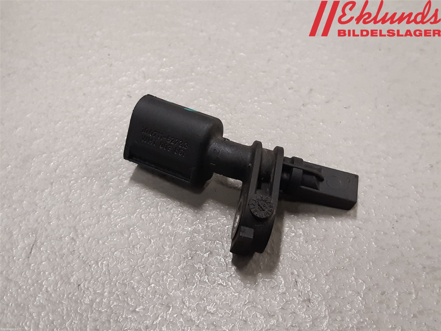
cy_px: 166
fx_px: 331
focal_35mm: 26
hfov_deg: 67.3
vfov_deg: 53.1
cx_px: 220
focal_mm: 3.93
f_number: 1.7
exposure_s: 1/50
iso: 160
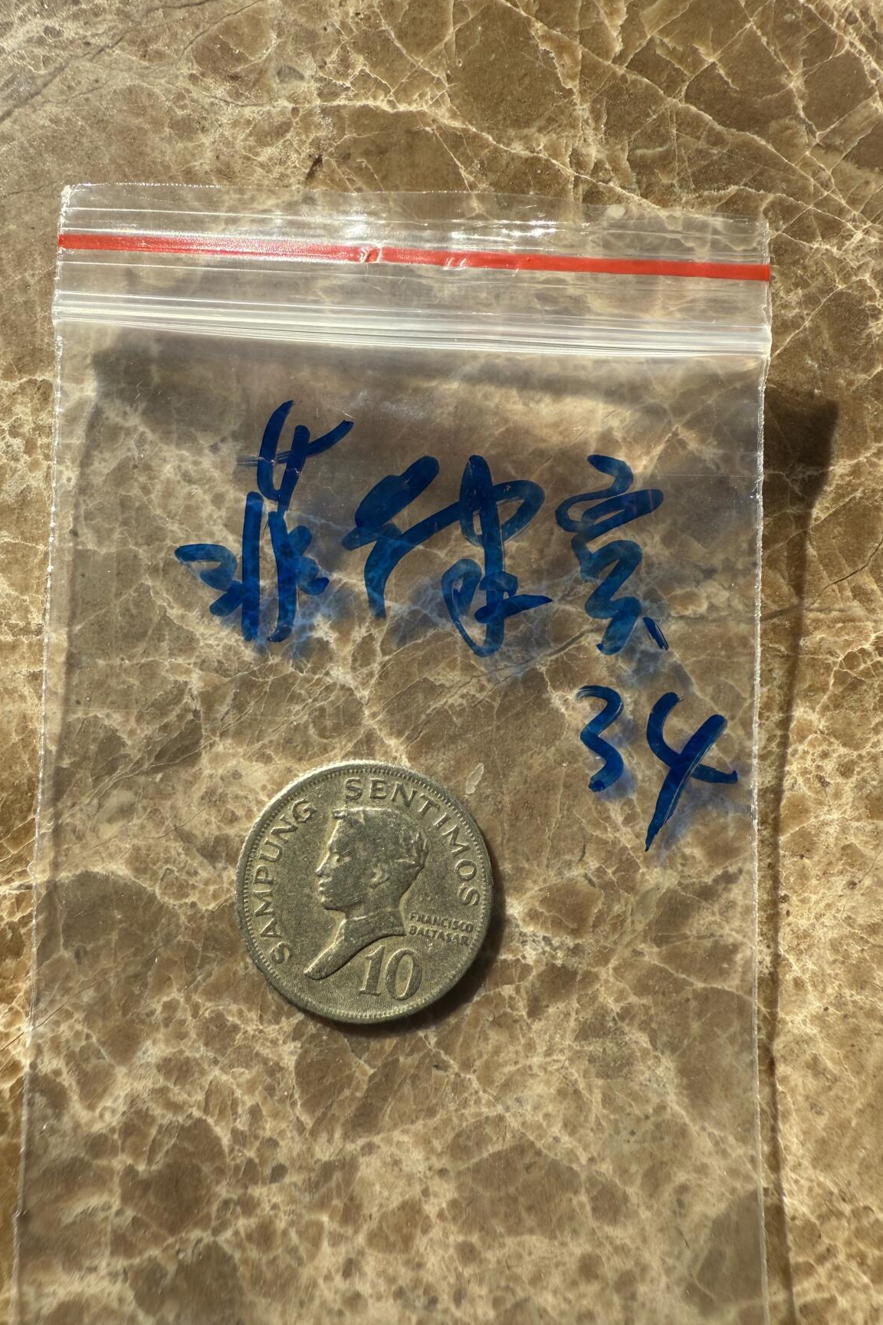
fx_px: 957
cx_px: 413
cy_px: 674
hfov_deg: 49.5
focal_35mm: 26
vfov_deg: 69.4
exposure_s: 1/957
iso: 40
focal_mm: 2.22
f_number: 2.2
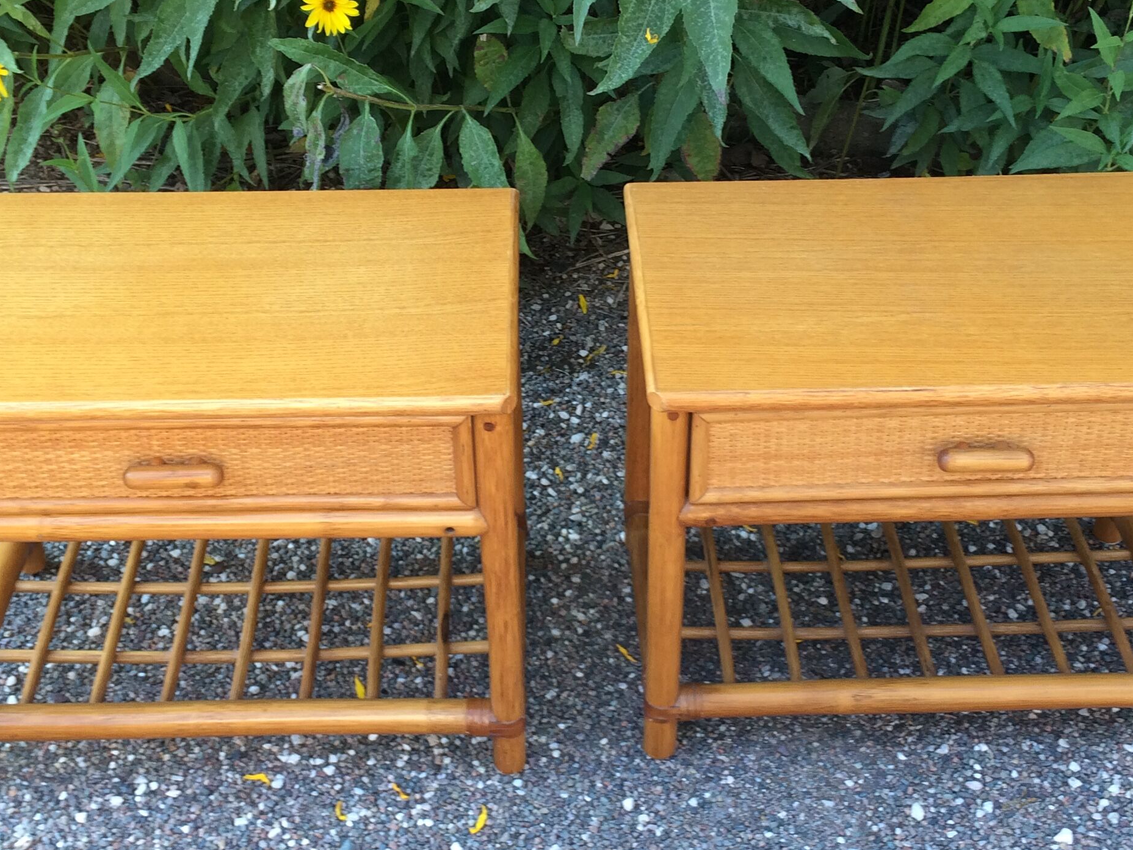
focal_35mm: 51
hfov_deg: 37.5
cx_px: 582
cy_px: 373
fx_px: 1669
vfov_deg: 28.5
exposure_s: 1/100
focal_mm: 4.15
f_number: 2.2
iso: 32
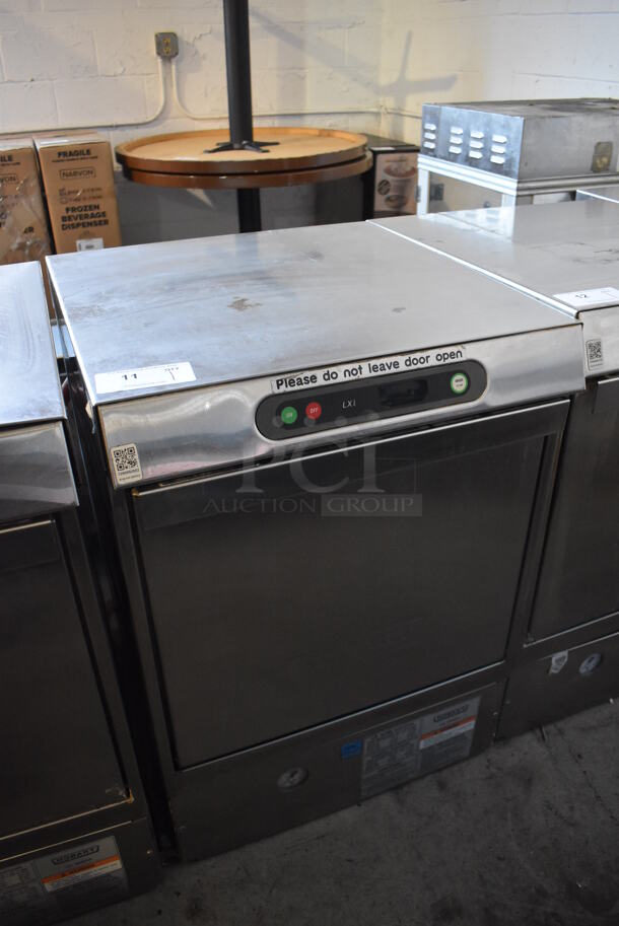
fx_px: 695
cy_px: 463
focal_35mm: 27
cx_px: 310
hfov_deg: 48.0
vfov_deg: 67.3
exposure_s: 1/125
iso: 3600
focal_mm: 18
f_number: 3.5
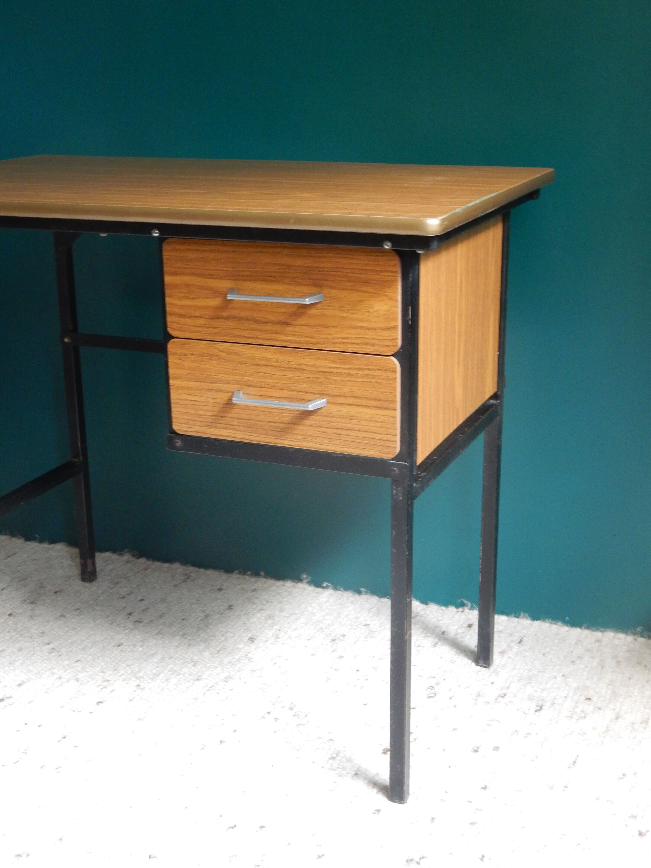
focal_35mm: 51
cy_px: 434
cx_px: 326
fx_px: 1279
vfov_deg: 37.5
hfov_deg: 28.6
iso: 400
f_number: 4.5
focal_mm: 9
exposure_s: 1/13
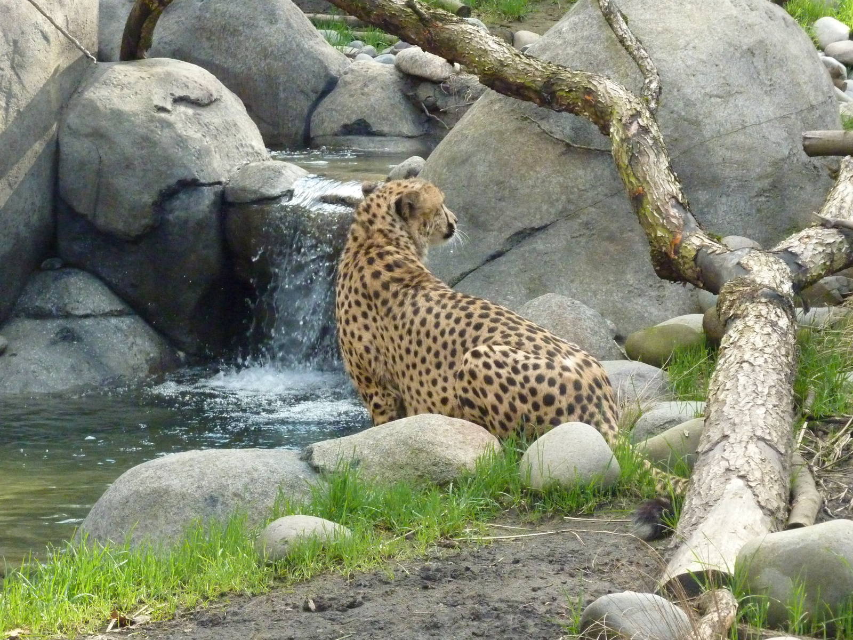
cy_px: 320
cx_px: 426
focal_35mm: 104
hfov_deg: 18.9
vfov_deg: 14.2
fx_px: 2563
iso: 800
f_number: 4.3
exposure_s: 1/400
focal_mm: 17
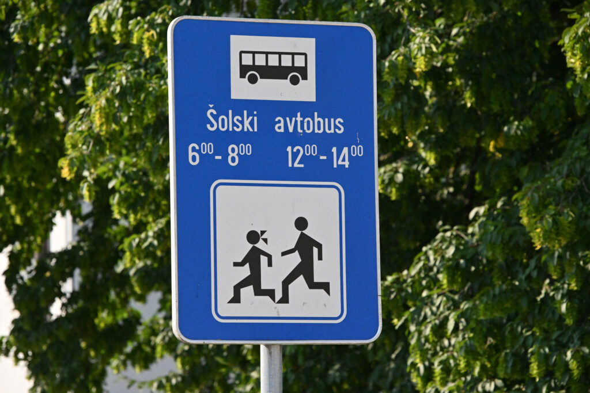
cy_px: 196
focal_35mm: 200
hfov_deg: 10.3
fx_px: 3278
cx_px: 295
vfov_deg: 6.9
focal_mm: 200
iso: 4000
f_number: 7.1
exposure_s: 1/6400
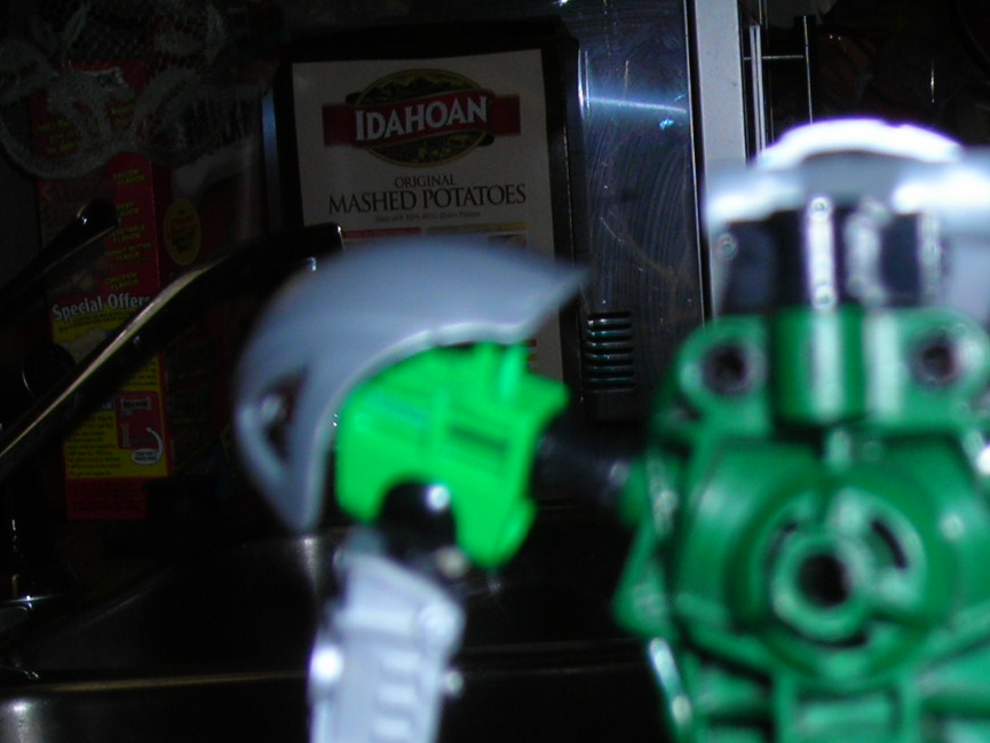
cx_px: 1043
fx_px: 2574
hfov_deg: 20.9
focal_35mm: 90
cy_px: 868
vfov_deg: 15.8
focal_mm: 6.3
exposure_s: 1/60.1
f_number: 3.2
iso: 50
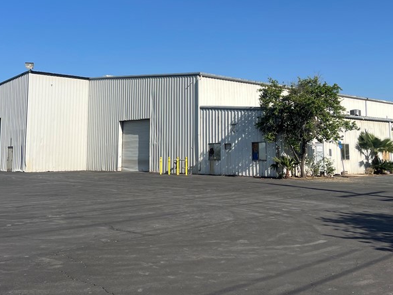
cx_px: 204
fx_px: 511
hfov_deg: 42.1
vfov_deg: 31.7
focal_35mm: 45
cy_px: 82
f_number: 1.5
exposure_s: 1/6211
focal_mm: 5.7
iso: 50
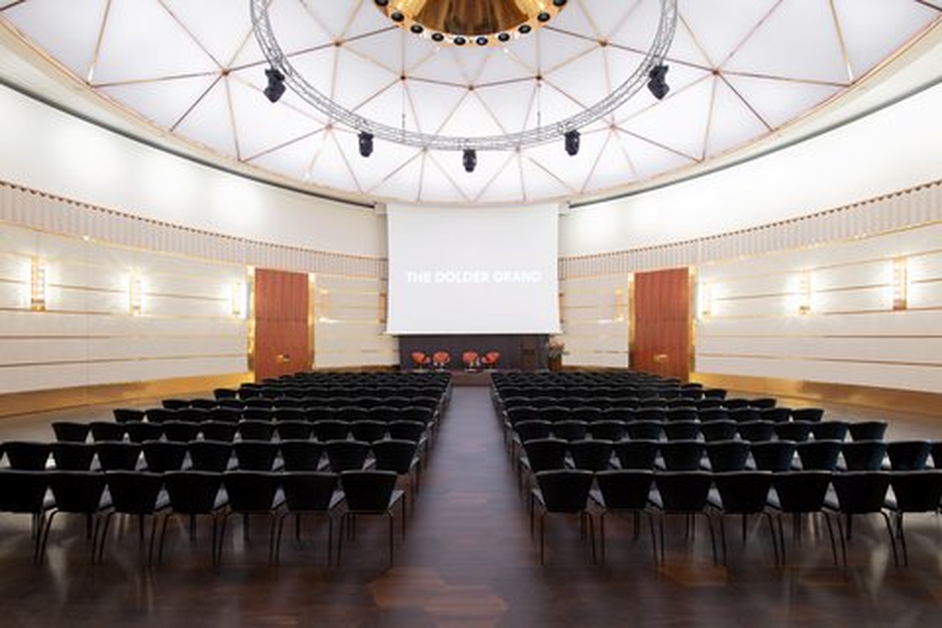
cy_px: 314
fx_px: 419
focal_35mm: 16
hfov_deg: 96.7
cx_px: 471
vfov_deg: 73.7
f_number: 11
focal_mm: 16
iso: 64
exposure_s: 10
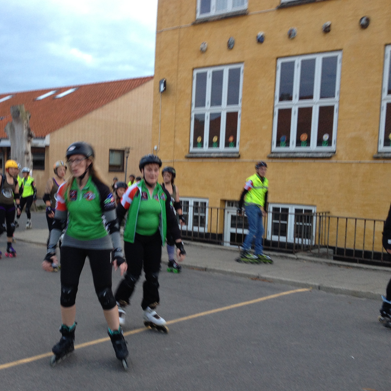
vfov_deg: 36.8
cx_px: 120
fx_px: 588
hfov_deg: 36.3
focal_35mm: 46
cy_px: 216
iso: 64
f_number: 2.4
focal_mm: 4.28
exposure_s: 1/60
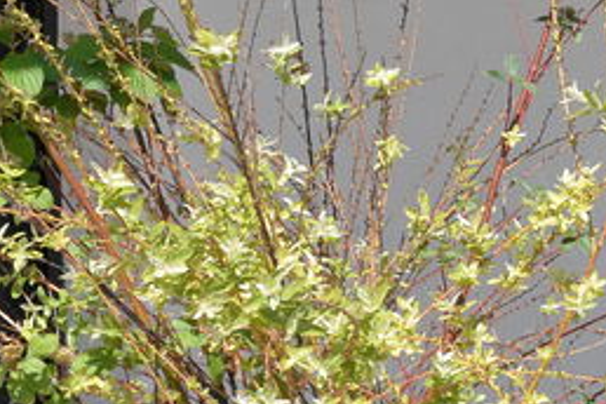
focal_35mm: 149
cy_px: 197
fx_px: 2508
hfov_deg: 11.8
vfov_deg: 9.2
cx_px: 1327
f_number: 11
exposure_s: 1/320
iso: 250
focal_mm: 24
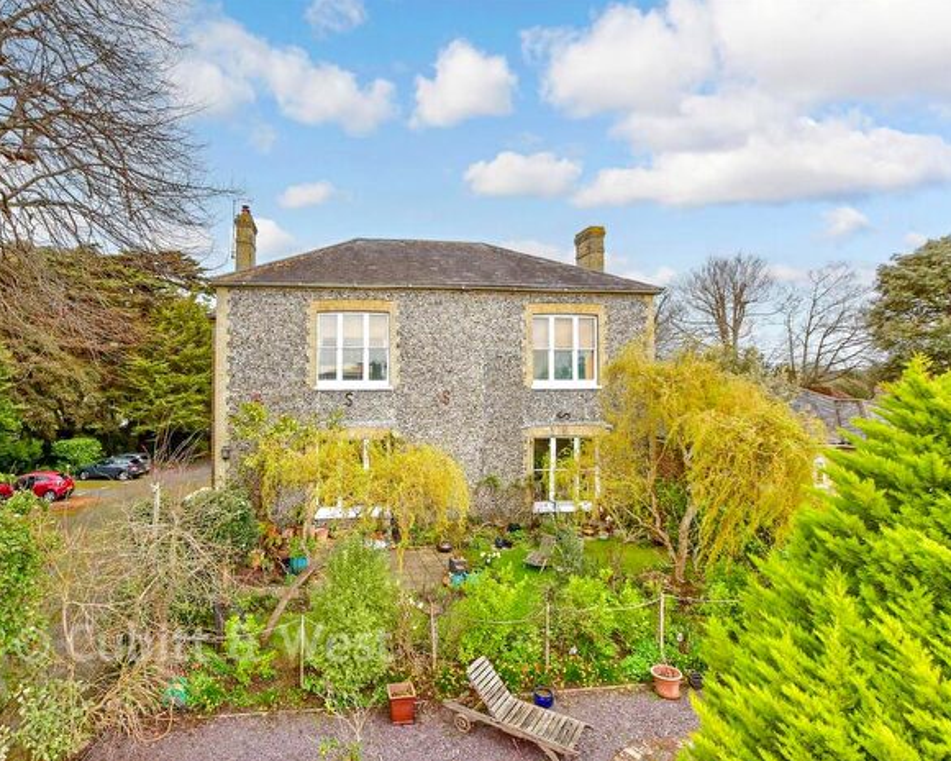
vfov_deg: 77.0
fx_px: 478
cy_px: 381
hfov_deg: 88.7
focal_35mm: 17
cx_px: 387
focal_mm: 10
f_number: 8
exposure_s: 1/200
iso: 500
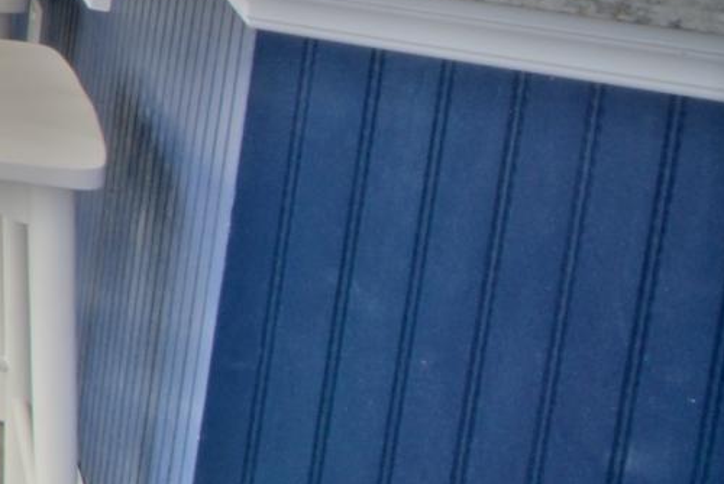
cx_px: -1407
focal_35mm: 72
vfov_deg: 16.3
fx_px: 1449
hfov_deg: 11.6
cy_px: -356
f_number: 19
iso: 200
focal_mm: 12
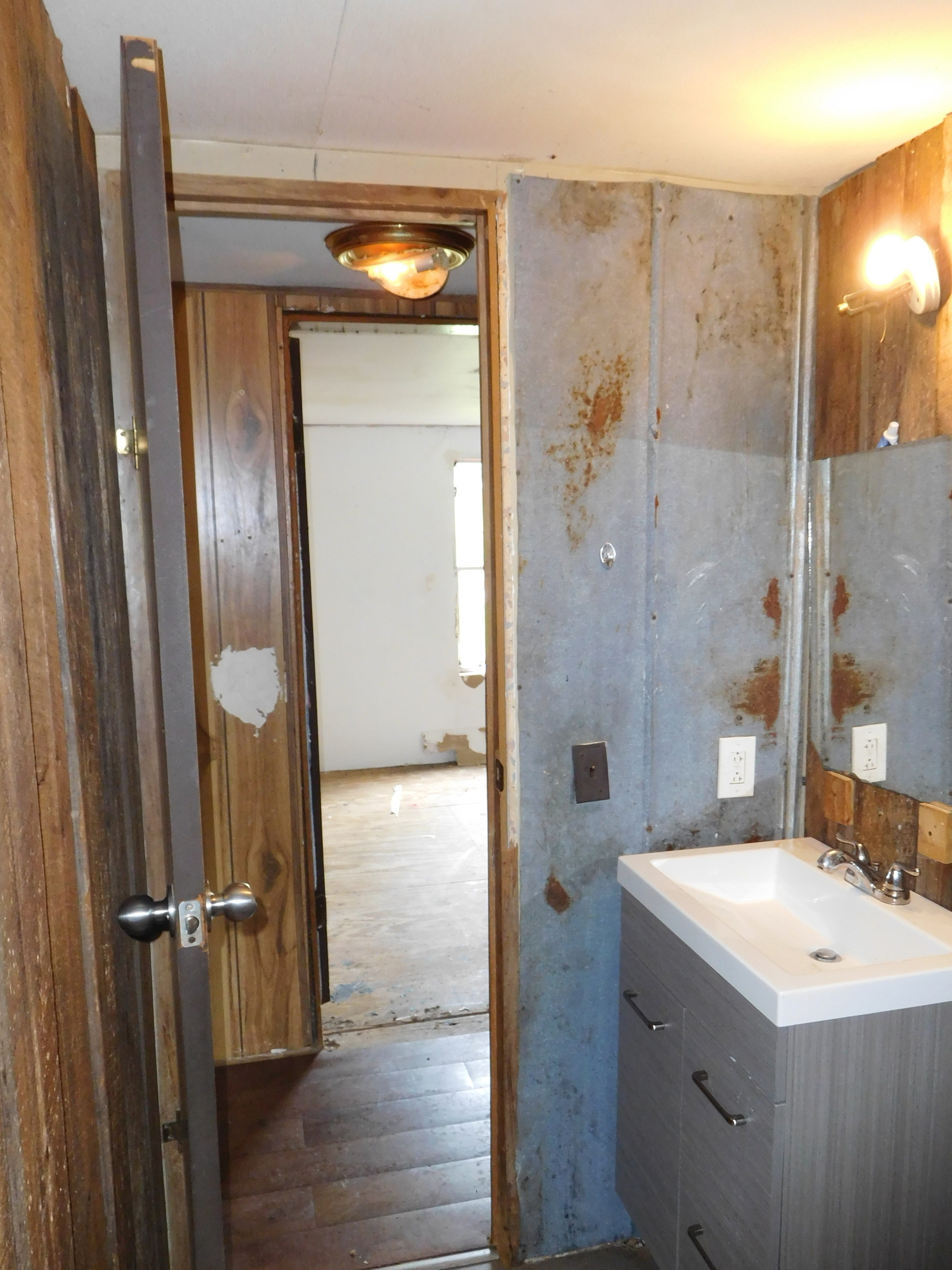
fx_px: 990
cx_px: 508
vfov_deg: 65.2
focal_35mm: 27
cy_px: 680
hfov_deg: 51.3
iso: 320
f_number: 3.4
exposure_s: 1/30
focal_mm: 4.5
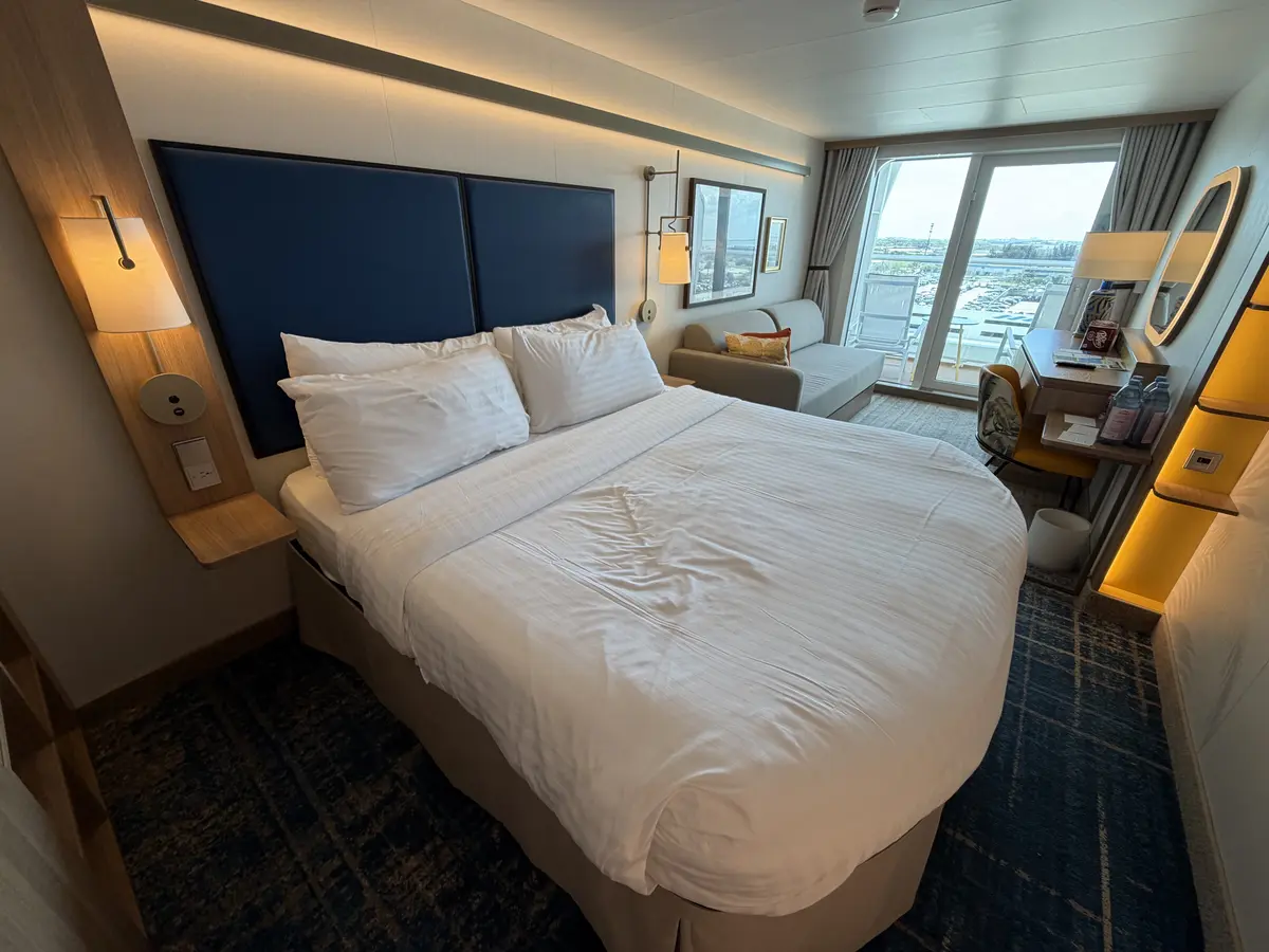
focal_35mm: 14
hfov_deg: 102.1
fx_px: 513
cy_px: 476
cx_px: 634
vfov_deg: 85.7
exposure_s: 1/121
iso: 100
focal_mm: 2.22
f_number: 2.2
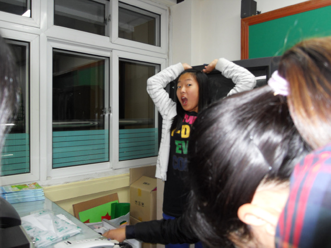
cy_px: 124
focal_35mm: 28
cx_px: 166
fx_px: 268
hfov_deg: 63.4
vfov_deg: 49.7
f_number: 2.8
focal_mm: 6
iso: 200
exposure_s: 1/45
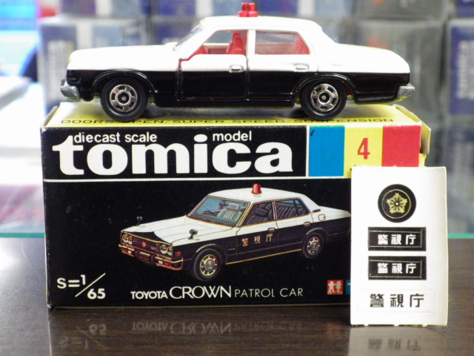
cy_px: 178
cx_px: 237
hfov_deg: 27.4
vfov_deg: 20.7
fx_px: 972
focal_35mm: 71
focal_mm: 12.8
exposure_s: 1/25
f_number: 4.2
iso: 1000
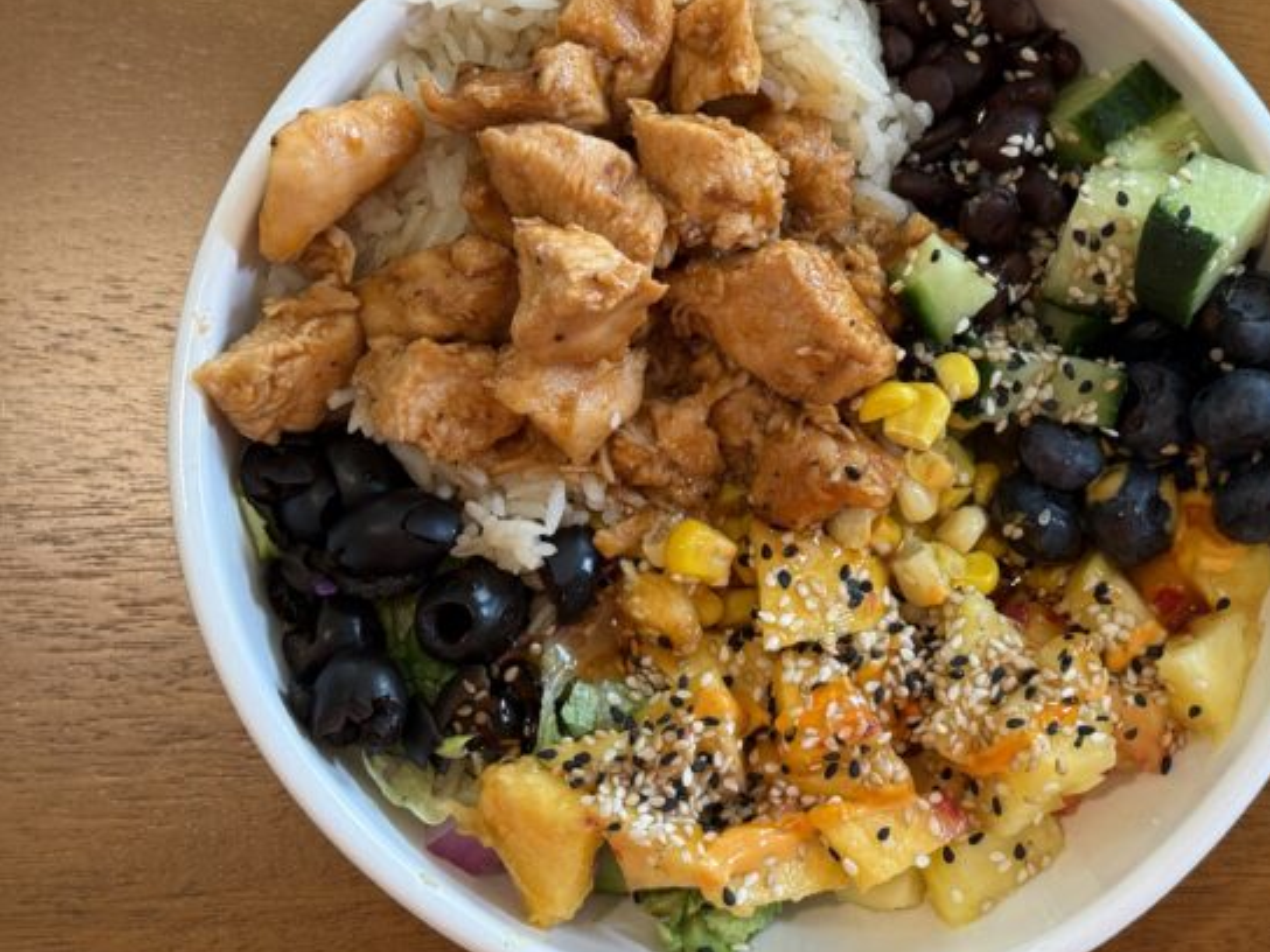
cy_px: 439
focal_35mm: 68
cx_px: 747
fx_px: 2495
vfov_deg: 21.6
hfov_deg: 28.5
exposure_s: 1/60
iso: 80
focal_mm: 6.76
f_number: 1.78
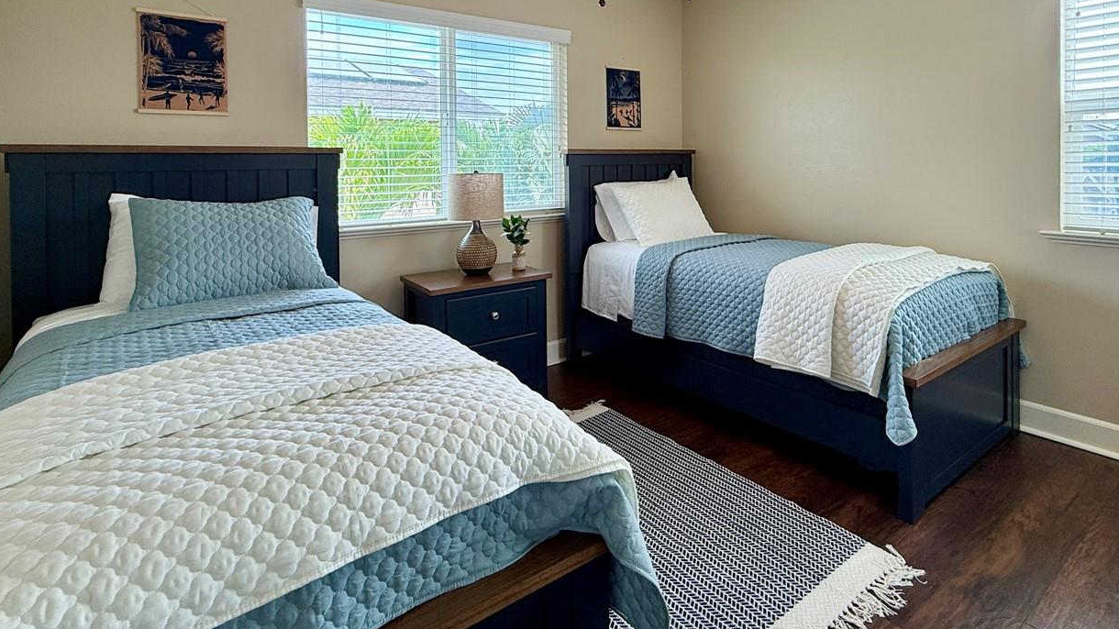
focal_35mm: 20
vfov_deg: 53.7
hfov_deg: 86.4
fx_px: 593
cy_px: 171
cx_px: 612
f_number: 2.2
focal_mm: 2.22
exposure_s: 1/120
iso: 80
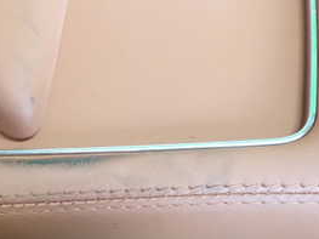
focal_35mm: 57
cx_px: 8
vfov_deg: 25.5
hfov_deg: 31.5
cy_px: 166
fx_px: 525
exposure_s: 1/100
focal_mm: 4.5
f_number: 2
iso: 1250
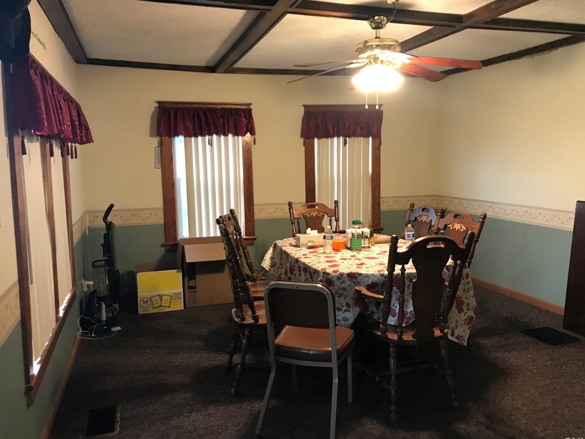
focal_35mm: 29
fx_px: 490
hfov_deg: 61.6
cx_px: 300
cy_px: 225
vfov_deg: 48.2
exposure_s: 1/15
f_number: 1.8
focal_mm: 3.99
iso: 50
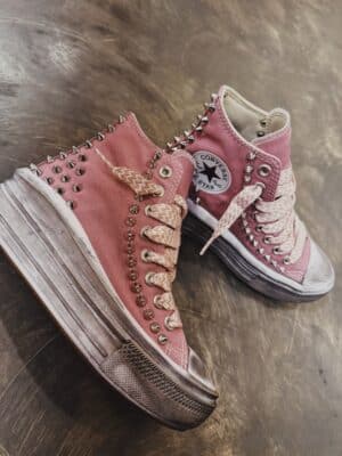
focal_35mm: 24
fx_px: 316
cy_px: 228
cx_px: 171
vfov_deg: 71.6
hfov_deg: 56.8
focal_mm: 6.76
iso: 100
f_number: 1.78
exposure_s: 1/100
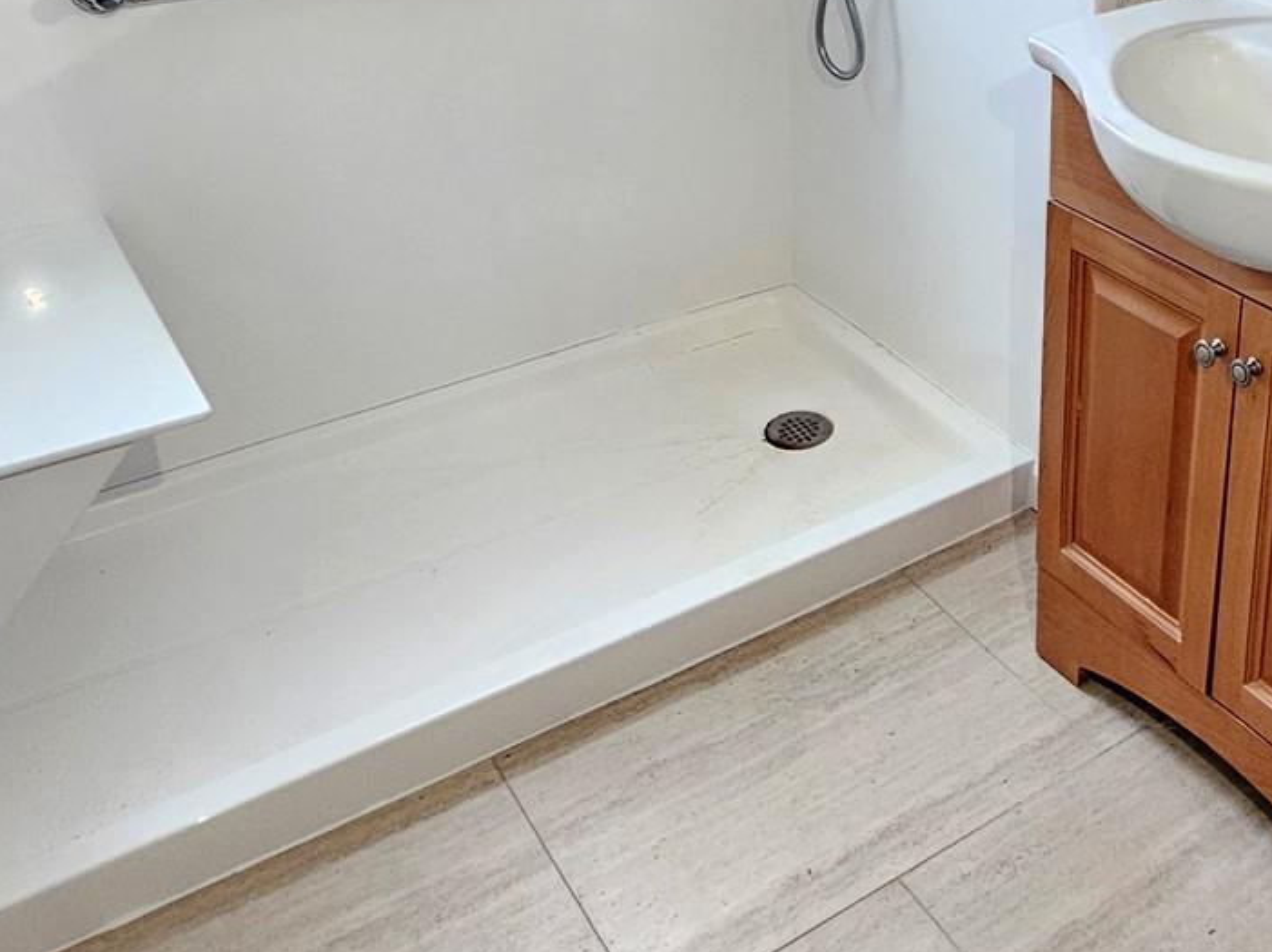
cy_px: 149
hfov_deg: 46.3
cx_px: 1029
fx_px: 1396
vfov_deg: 36.0
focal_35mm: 38
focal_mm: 2.2
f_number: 2.2
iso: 400
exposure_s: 1/60.2
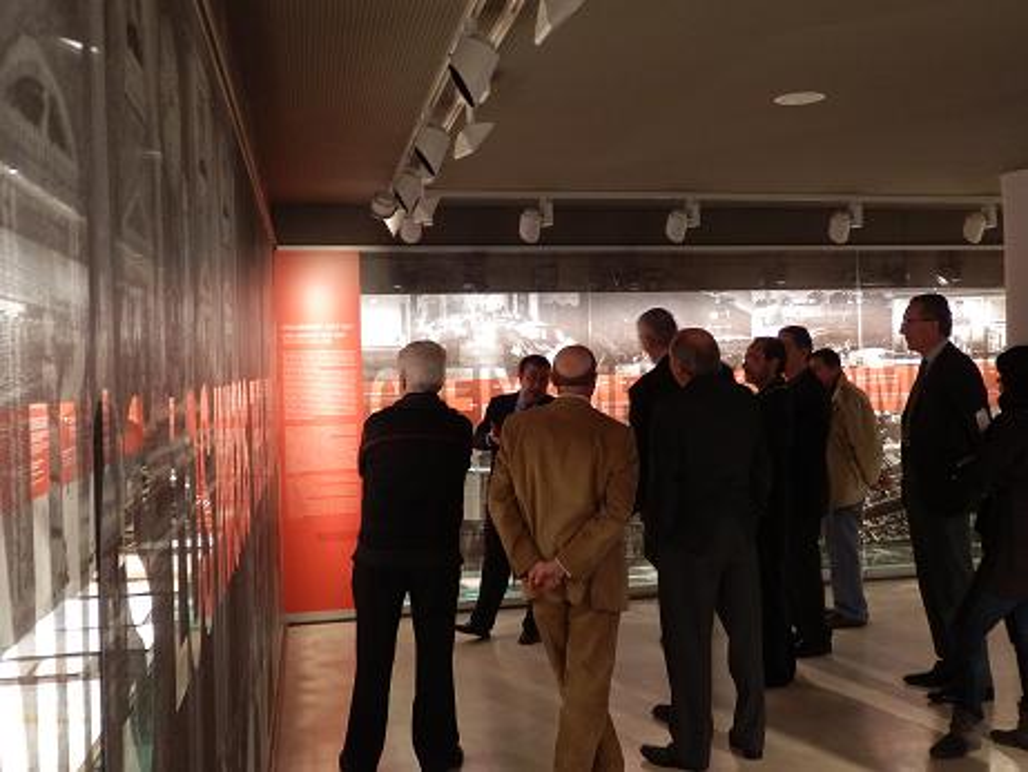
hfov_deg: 50.1
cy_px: 386
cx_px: 514
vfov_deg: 38.7
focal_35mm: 37
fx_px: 1099
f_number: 3.6
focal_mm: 6.6
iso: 400
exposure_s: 1/8
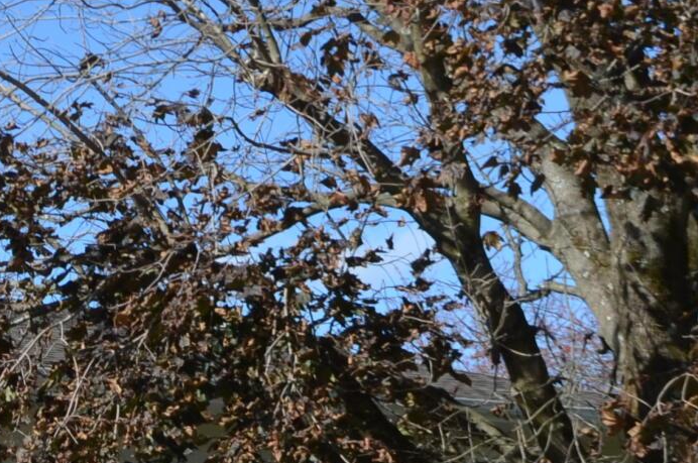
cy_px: 496
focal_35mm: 143
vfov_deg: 9.5
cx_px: -322
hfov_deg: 13.6
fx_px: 2768
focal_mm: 22
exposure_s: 1/250
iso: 125
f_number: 8
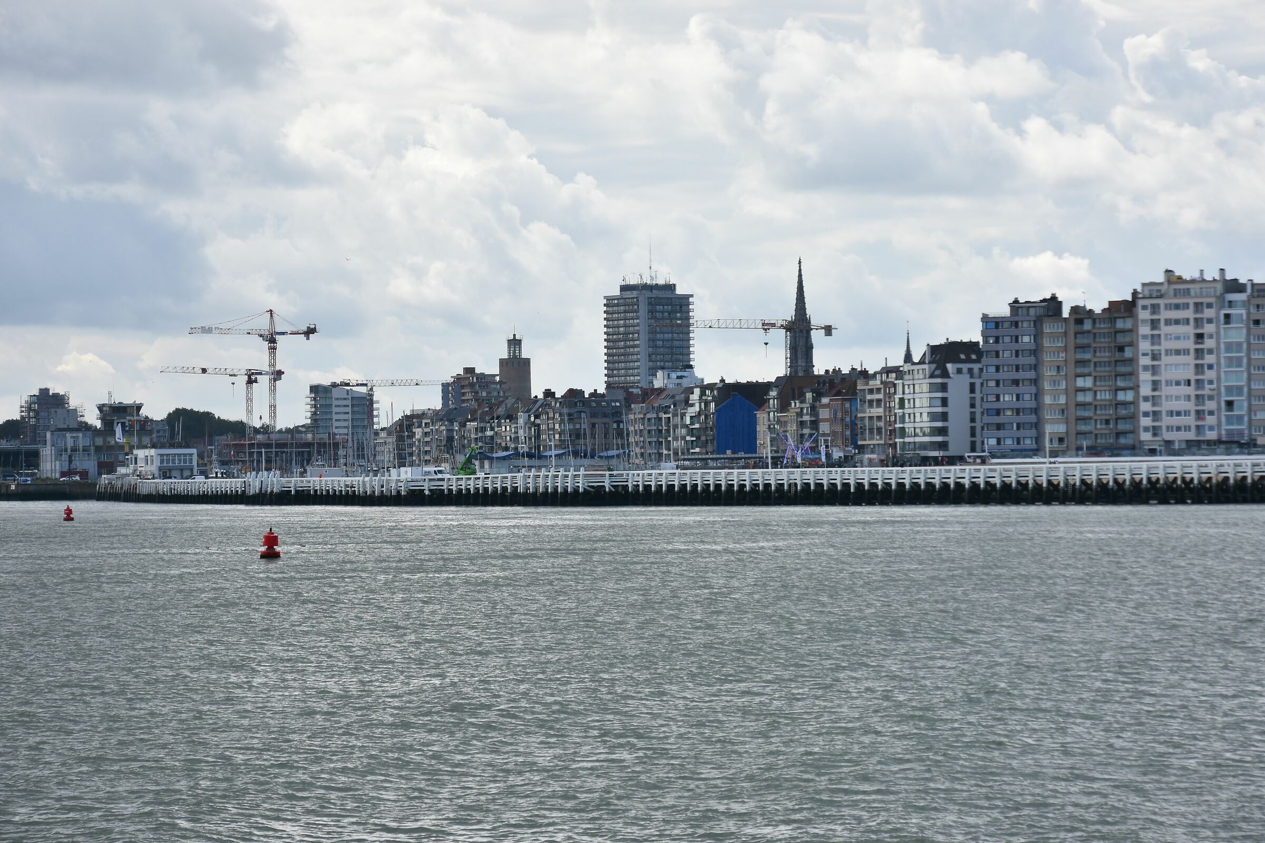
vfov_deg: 12.2
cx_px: 632
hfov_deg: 18.2
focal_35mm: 112
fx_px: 3953
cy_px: 422
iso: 140
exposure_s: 1/500
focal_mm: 75
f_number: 8
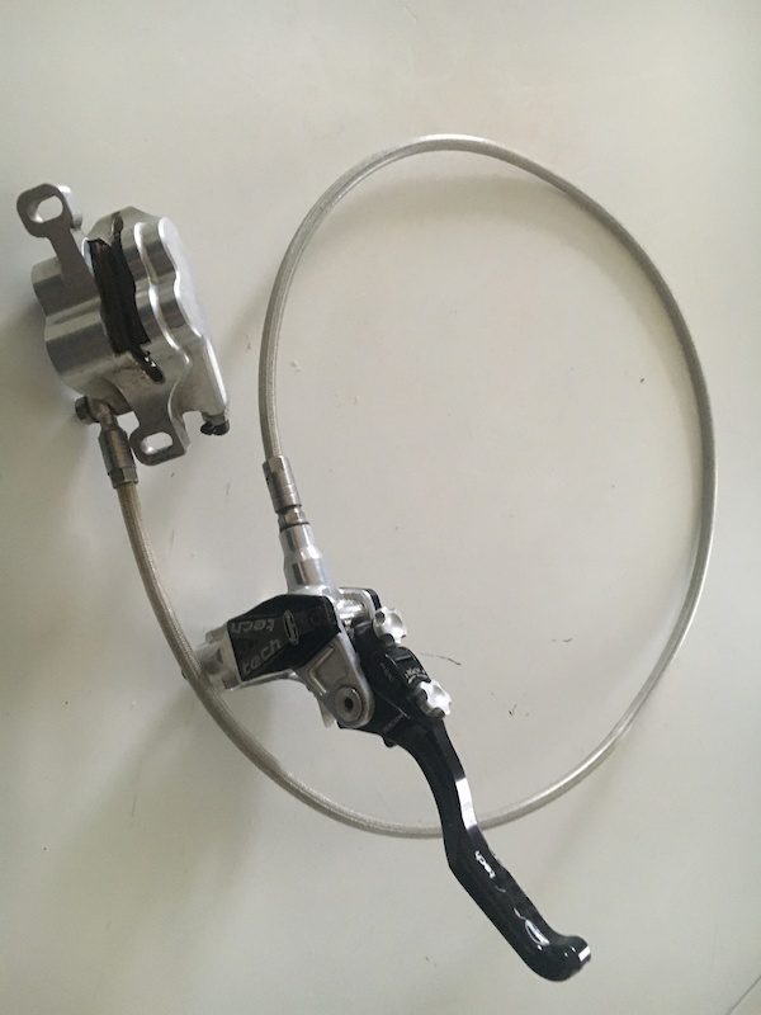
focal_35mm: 29
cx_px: 380
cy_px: 508
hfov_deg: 48.2
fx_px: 850
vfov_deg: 61.7
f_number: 2.2
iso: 400
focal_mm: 4.15
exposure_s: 1/15
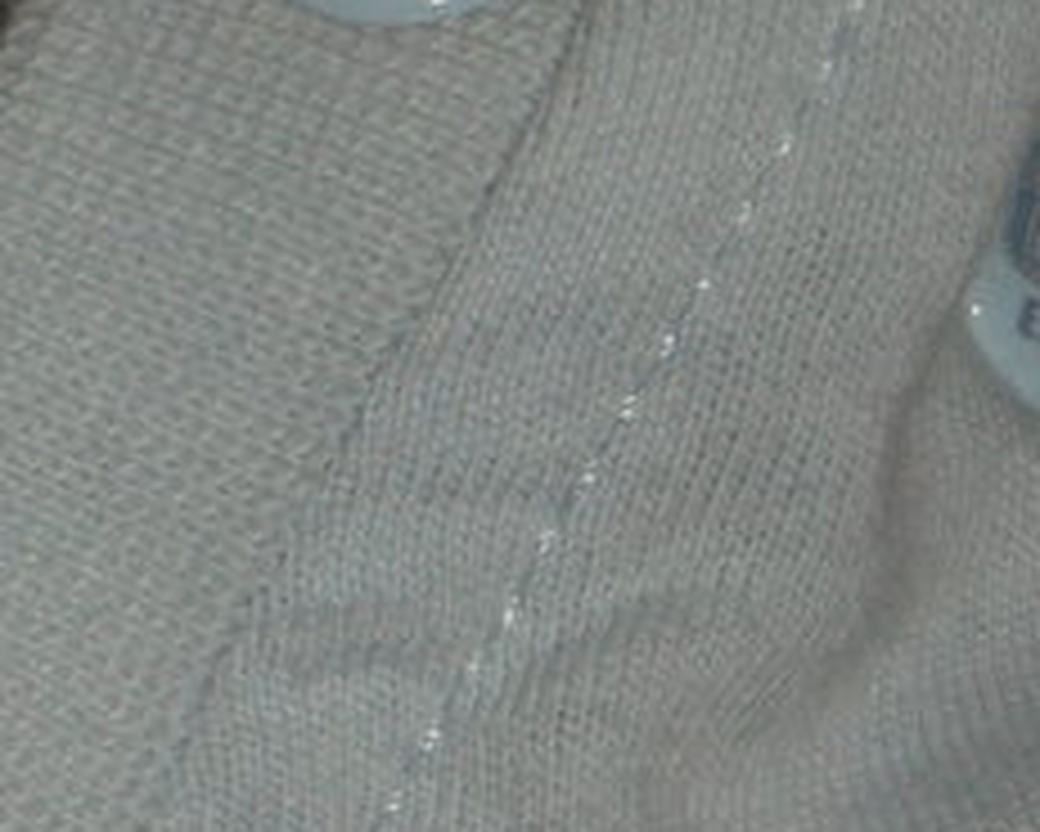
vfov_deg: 6.9
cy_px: 693
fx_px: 6928
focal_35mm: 225
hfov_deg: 8.2
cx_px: -1069
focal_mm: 6.6
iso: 100
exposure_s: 1/10
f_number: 10.1
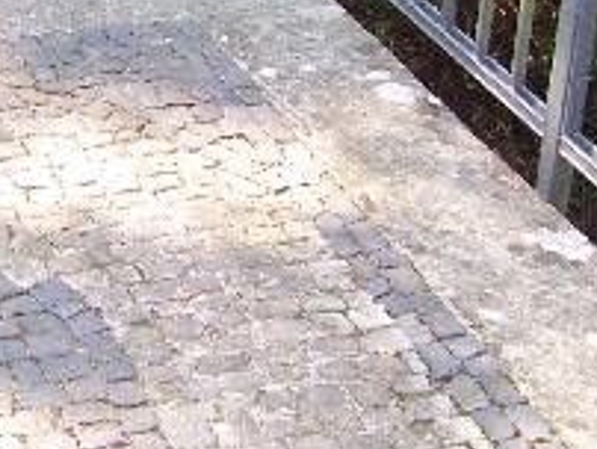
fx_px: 1640
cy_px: -71
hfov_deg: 19.8
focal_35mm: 95
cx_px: -41
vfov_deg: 15.1
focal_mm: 5.6
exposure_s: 1/90
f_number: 2.7
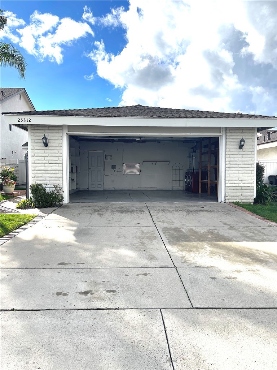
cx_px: 138
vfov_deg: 69.4
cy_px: 185
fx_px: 267
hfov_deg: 54.9
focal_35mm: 25
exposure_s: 1/5128
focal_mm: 5.1
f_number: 1.6
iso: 32
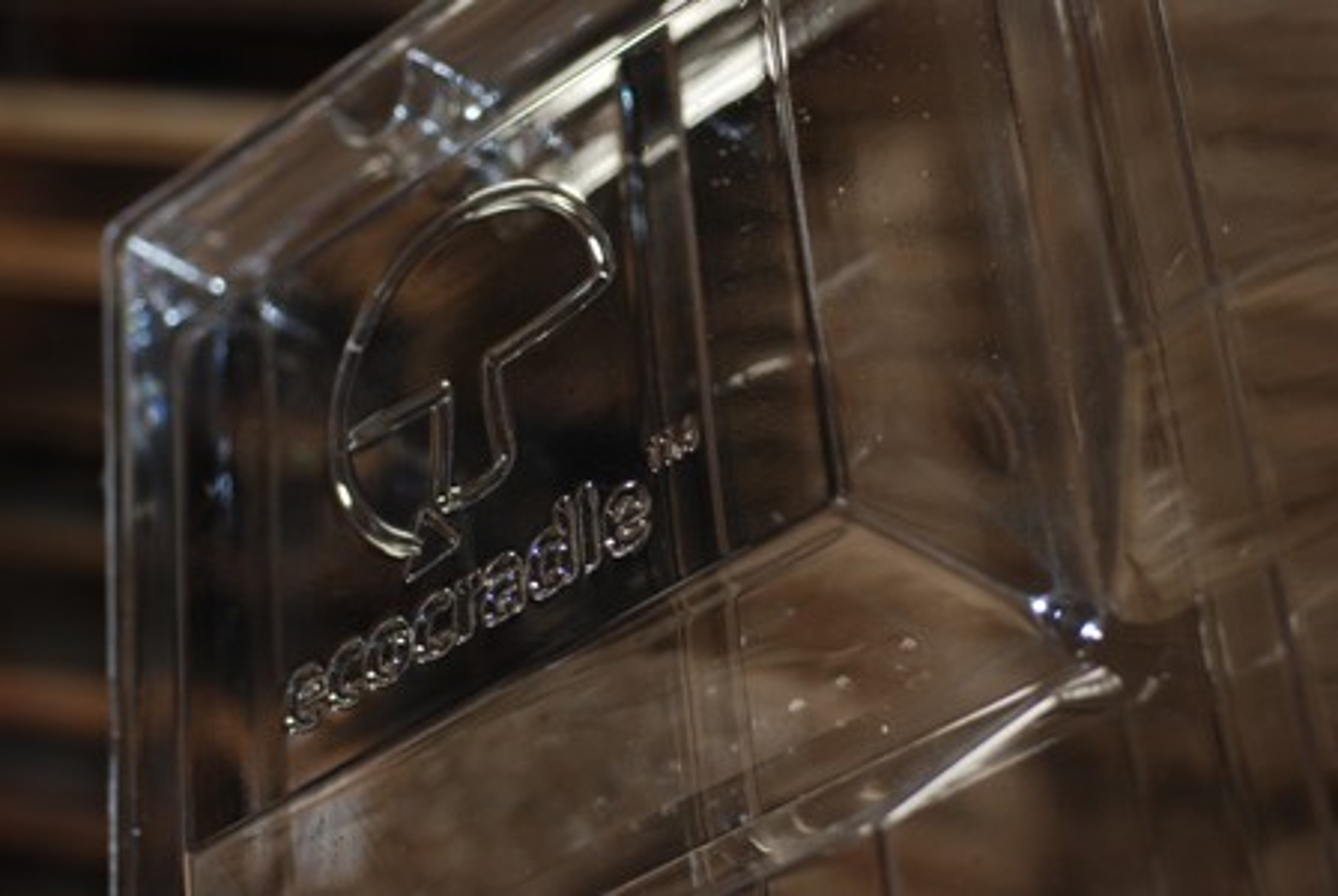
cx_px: 669
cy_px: 448
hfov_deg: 22.6
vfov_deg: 15.2
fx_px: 3349
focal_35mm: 90
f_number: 3.3
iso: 200
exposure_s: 1/60
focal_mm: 60
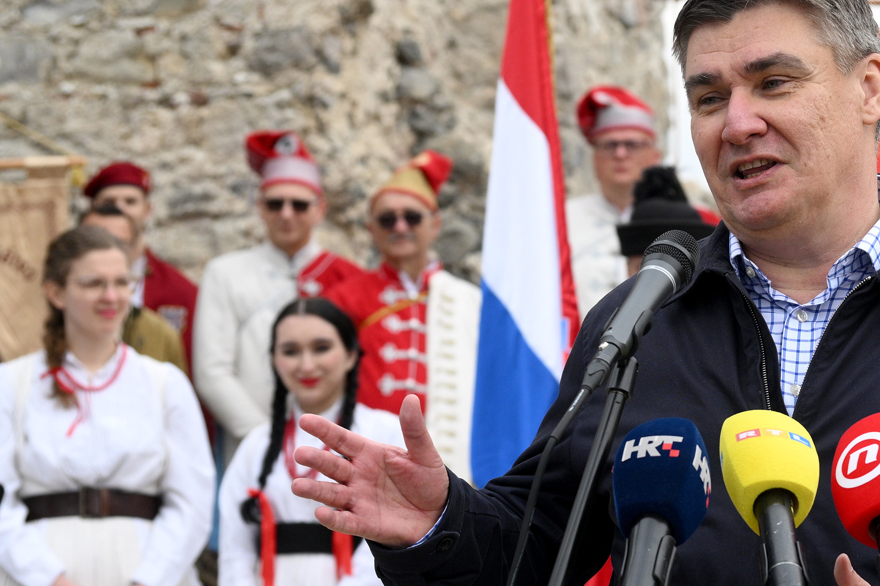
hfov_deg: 21.6
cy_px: 380
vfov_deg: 14.7
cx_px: 701
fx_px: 2273
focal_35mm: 93
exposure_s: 1/1600
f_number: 4
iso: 400
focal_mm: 56
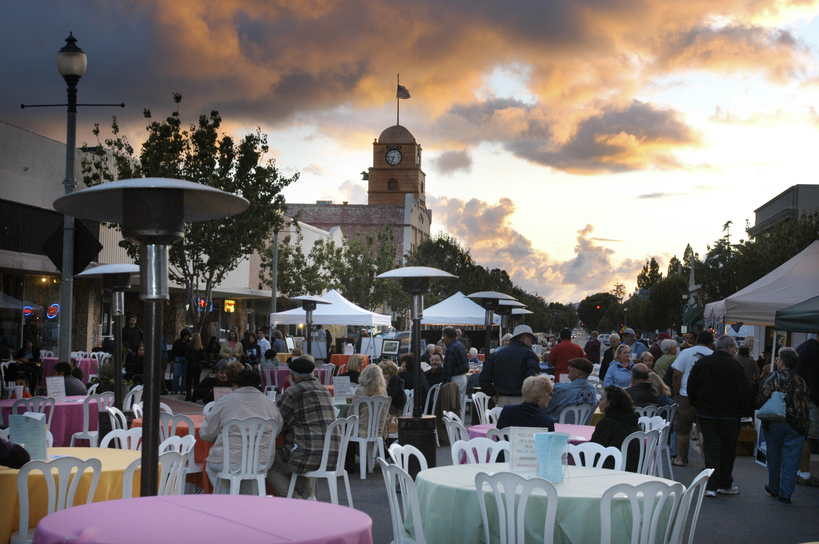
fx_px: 1193
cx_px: 410
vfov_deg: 25.7
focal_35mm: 52
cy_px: 272
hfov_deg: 37.9
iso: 200
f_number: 5
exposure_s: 1/160
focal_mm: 35
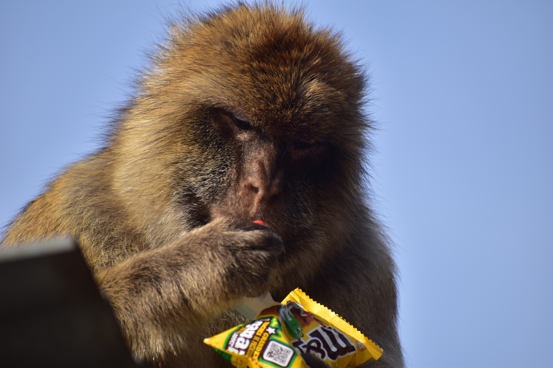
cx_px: 276
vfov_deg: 3.3
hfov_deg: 4.9
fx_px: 6451
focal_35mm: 420
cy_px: 184
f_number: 6.3
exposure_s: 1/800
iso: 220
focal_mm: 280
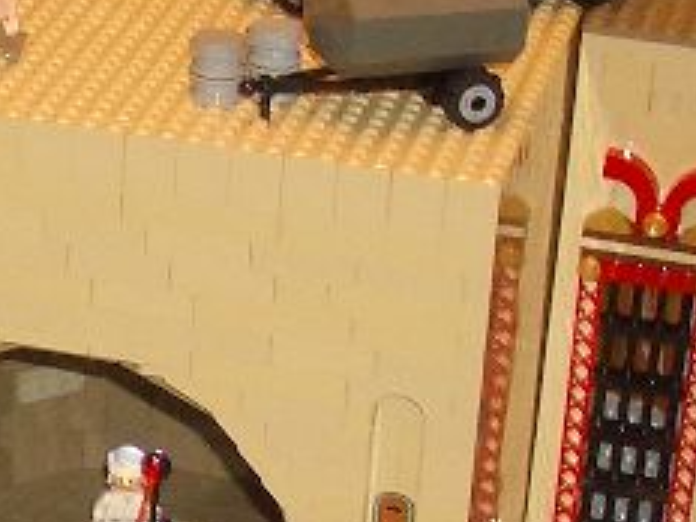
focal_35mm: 174
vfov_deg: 8.5
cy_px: 303
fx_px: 3498
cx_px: -351
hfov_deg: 10.9
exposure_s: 1/60
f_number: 2.6
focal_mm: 5.8
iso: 100
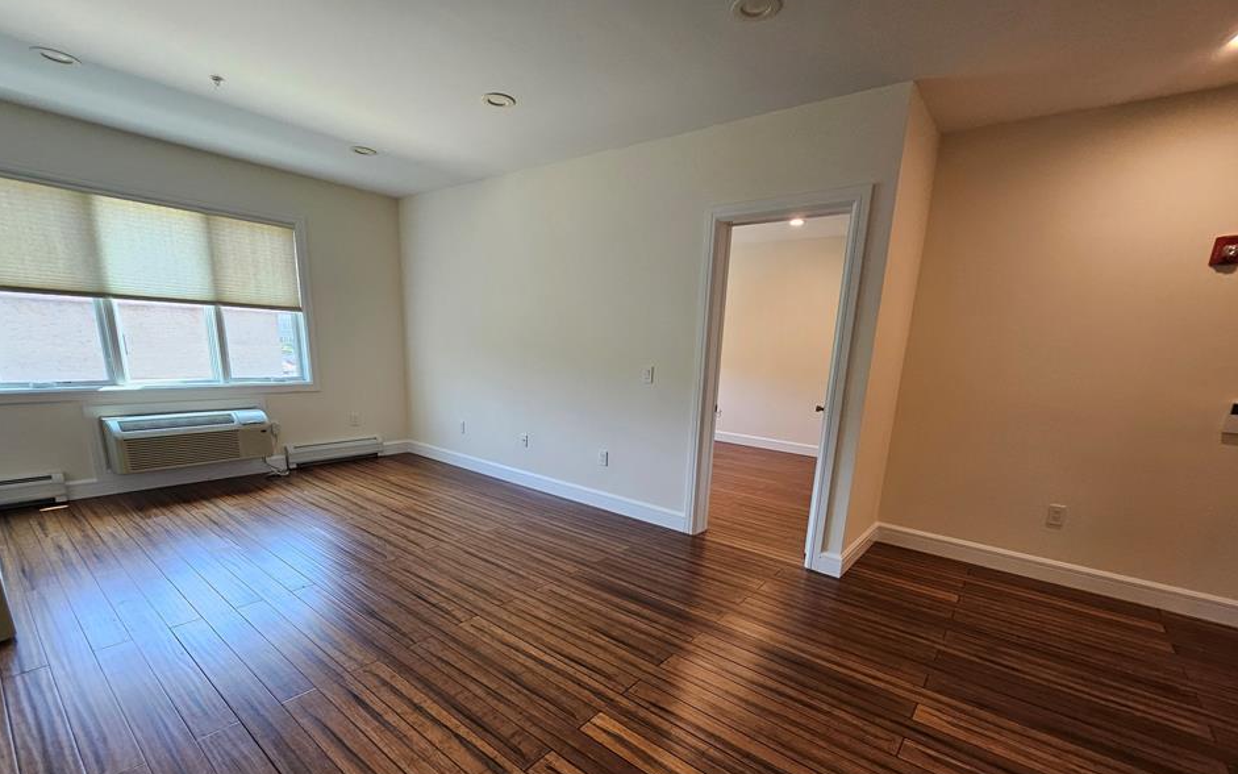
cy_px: 474
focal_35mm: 15
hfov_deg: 101.5
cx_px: 608
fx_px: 506
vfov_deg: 73.8
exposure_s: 1/60
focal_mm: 1.7
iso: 125
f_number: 2.2
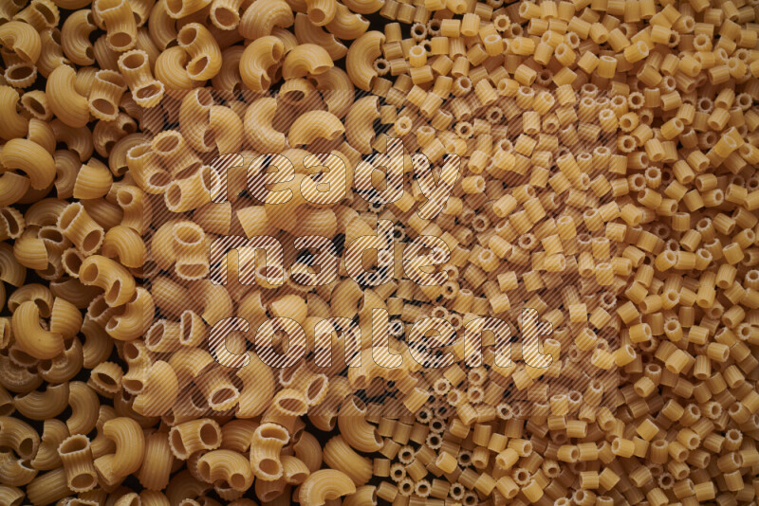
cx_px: 380
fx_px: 1054
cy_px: 253
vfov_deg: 27.0
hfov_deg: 39.6
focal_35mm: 50
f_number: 8
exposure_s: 1/100
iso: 160
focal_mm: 50
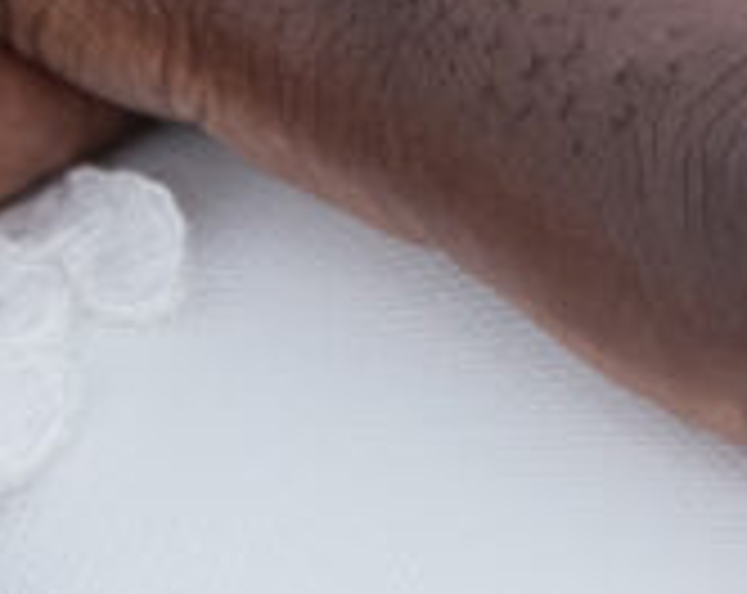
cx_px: 207
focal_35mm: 354
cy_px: -178
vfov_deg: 4.3
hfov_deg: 5.5
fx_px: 7808
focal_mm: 40.7
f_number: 4
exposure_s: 1/2000
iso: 800
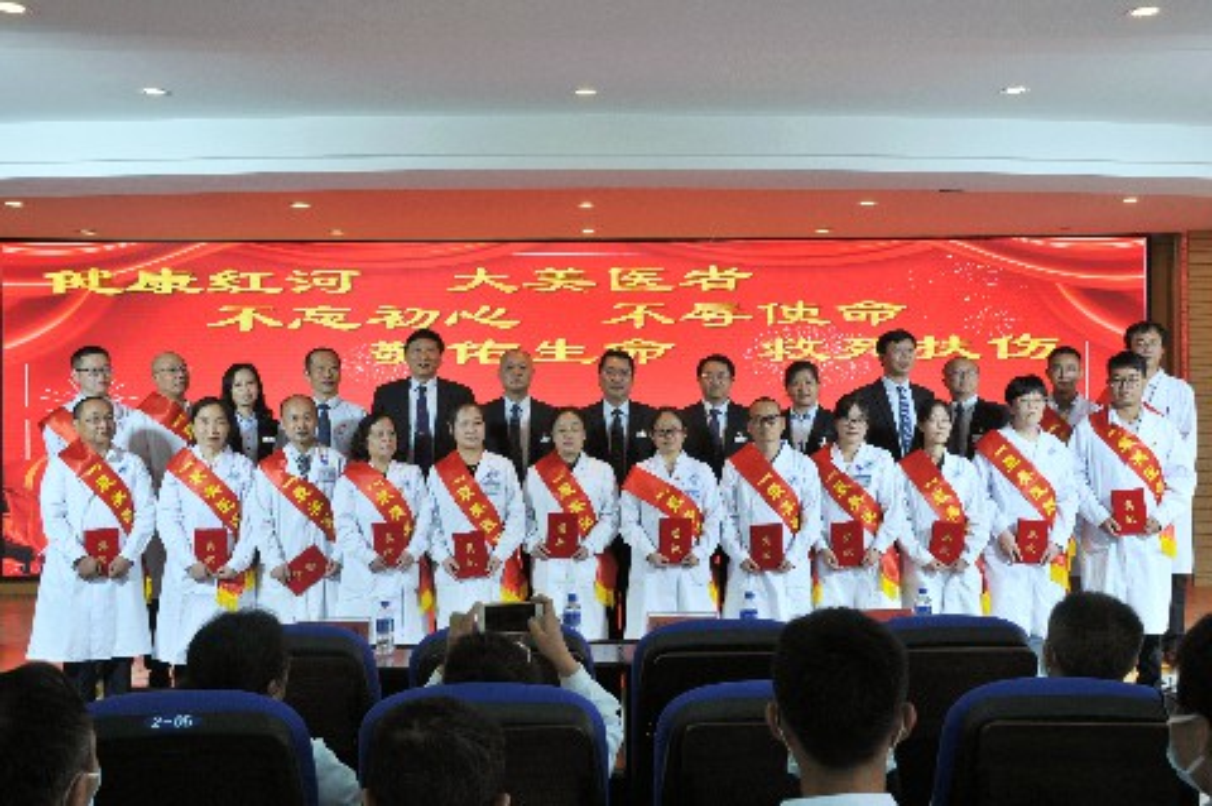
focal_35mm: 36
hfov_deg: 53.2
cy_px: 403
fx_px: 1211
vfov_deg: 36.8
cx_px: 606
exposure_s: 1/60
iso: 320
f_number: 6.3
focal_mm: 24
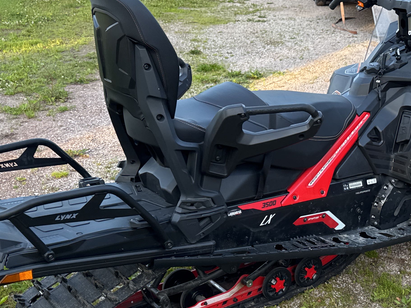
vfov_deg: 26.9
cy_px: 254
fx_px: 629
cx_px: 296
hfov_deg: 35.6
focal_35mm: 53
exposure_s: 1/192
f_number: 1.78
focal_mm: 6.76
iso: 64
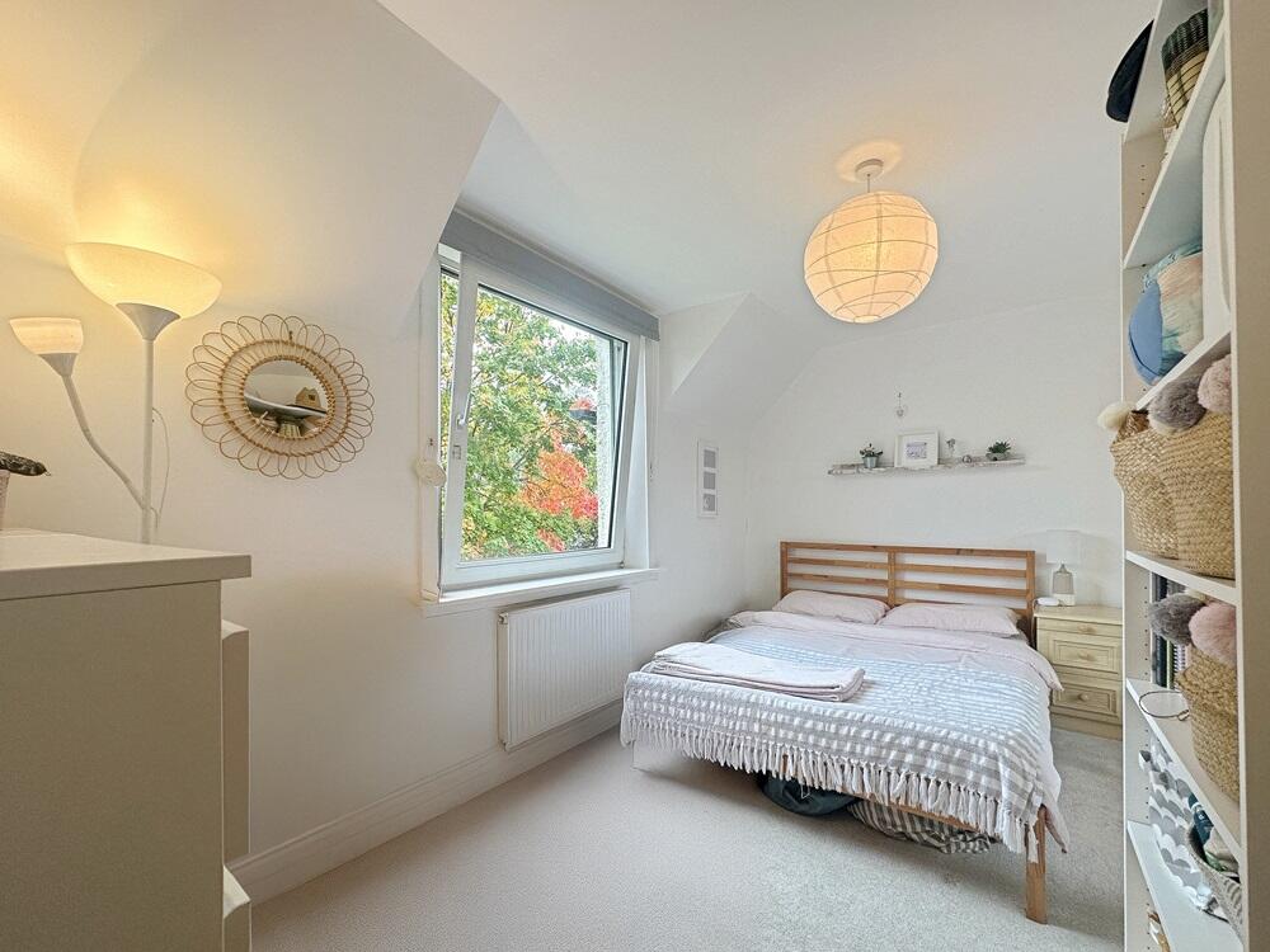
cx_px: 635
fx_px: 514
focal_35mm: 14
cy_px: 476
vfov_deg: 85.7
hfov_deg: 102.1
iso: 80
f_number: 2.2
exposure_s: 1/100
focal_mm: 2.22
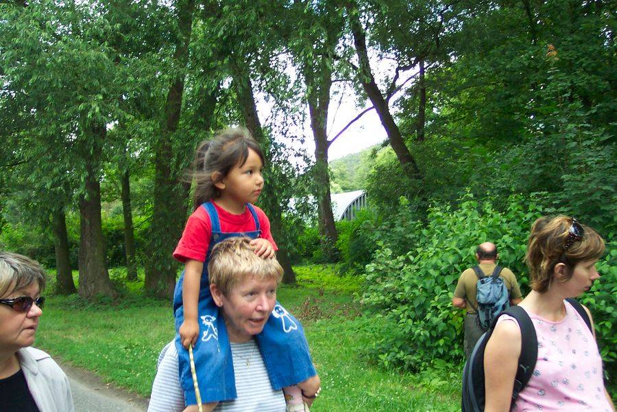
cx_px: 308
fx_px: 651
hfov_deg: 50.7
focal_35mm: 38
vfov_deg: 35.1
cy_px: 206
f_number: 2.8
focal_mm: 8
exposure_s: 1/125
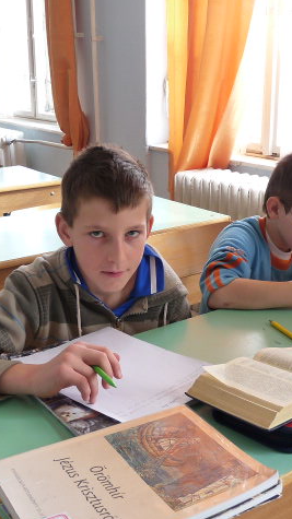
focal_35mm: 47
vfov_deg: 43.7
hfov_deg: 25.4
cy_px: 260
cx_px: 165
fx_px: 647
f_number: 2.8
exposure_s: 1/60
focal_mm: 4.8
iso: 160
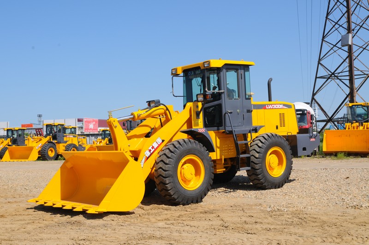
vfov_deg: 26.4
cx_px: 184
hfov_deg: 38.9
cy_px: 122
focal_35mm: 51
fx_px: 522
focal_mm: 34
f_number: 14
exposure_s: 1/200
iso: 200
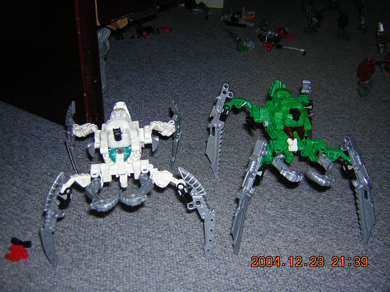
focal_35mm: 36
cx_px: 195
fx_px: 406
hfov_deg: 51.4
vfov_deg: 39.7
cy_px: 146
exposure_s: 1/60.1
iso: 100
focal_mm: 4.7
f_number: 2.6
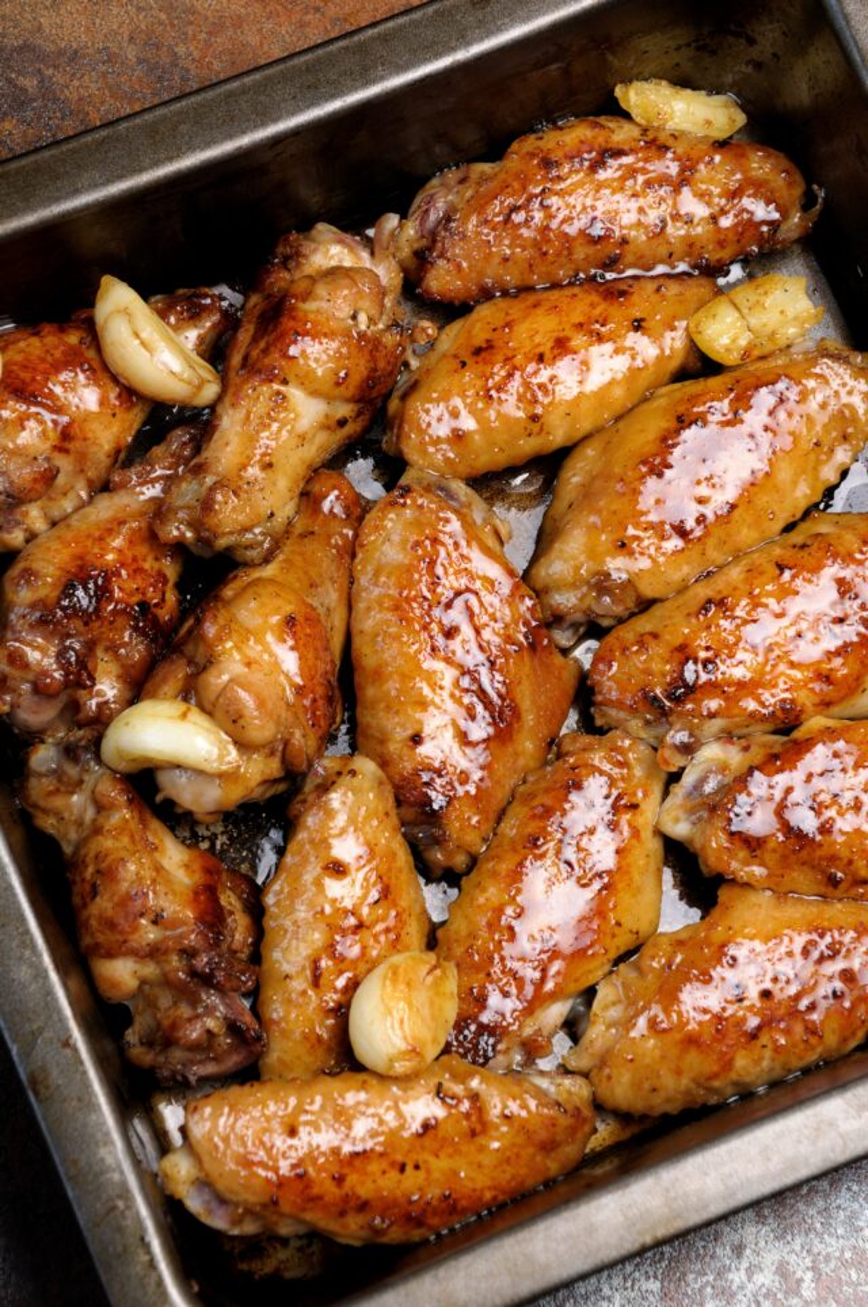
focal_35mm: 120
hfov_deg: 11.4
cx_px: 434
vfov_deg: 17.1
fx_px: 4352
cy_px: 654
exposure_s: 1/8
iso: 200
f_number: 11
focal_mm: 80
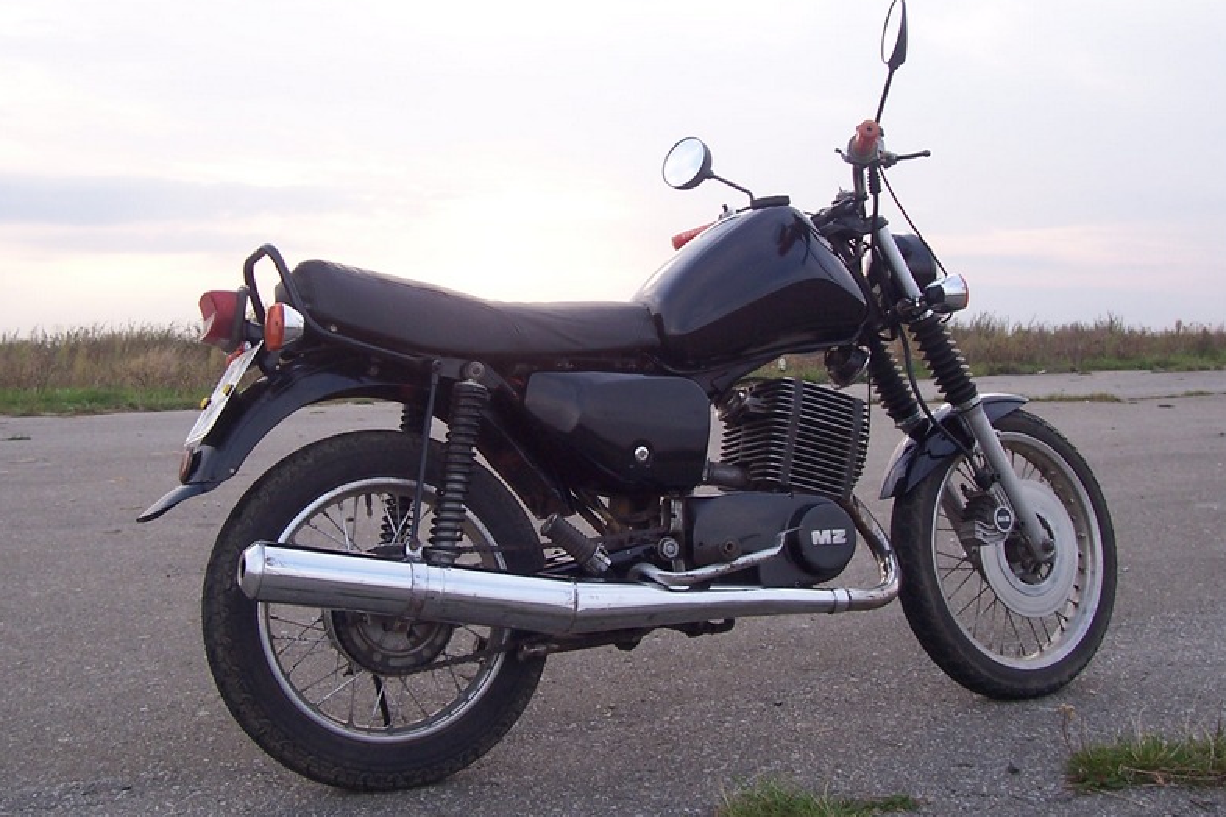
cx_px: 619
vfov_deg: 36.9
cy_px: 394
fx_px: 1226
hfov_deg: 53.1
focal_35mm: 36
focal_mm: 5.6
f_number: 2.7
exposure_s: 1/180
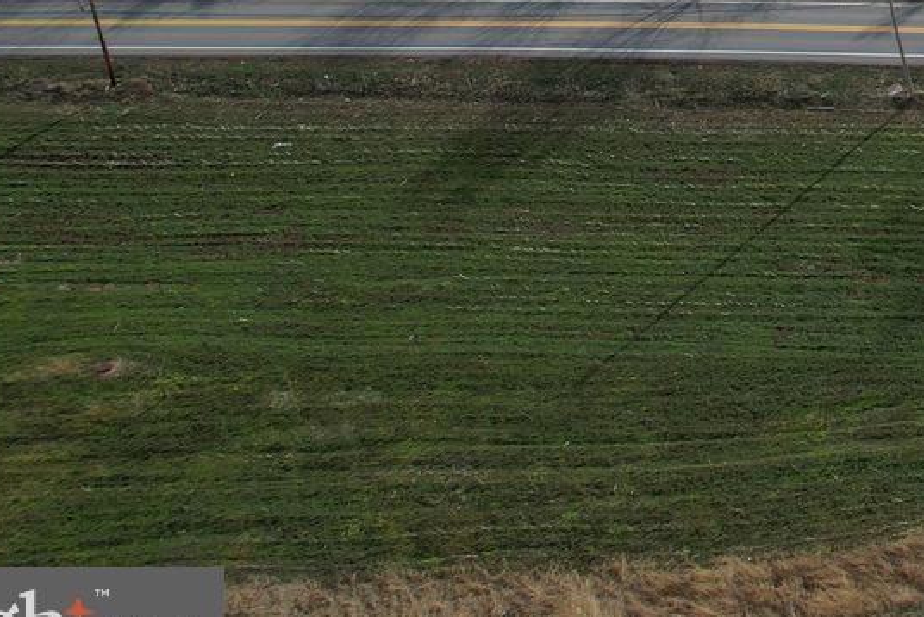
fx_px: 2157
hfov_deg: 19.1
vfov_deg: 14.4
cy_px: -483
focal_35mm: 84
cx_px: 1607
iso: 100
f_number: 2.8
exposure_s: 1/125
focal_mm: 8.38
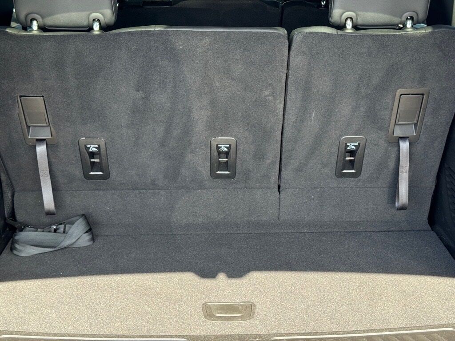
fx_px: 631
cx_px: 228
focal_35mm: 48
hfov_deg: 39.7
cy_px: 170
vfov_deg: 30.3
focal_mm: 6.76
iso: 64
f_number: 1.78
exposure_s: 1/230
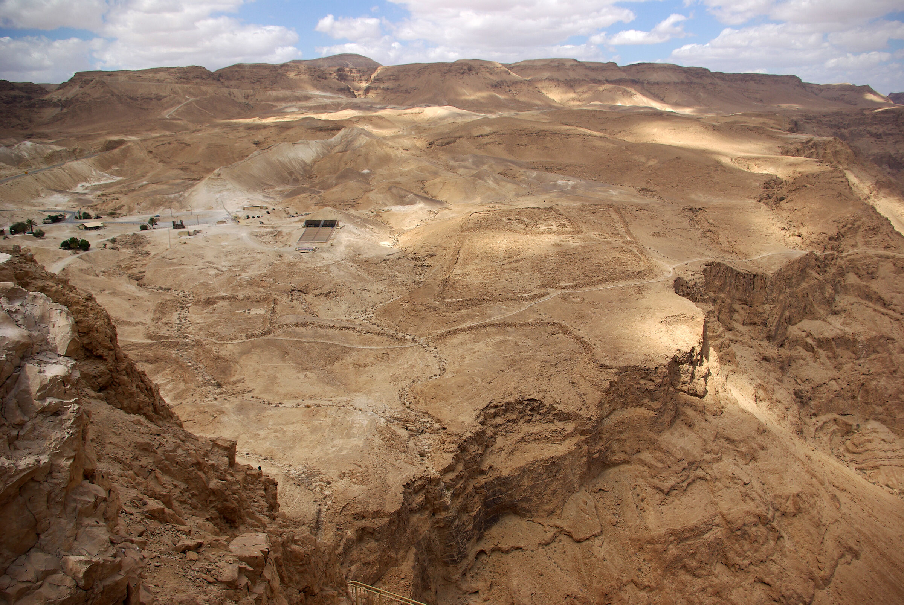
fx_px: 679
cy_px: 302
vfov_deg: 48.1
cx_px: 452
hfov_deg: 67.3
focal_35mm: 27
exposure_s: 1/500
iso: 100
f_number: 8
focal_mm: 18
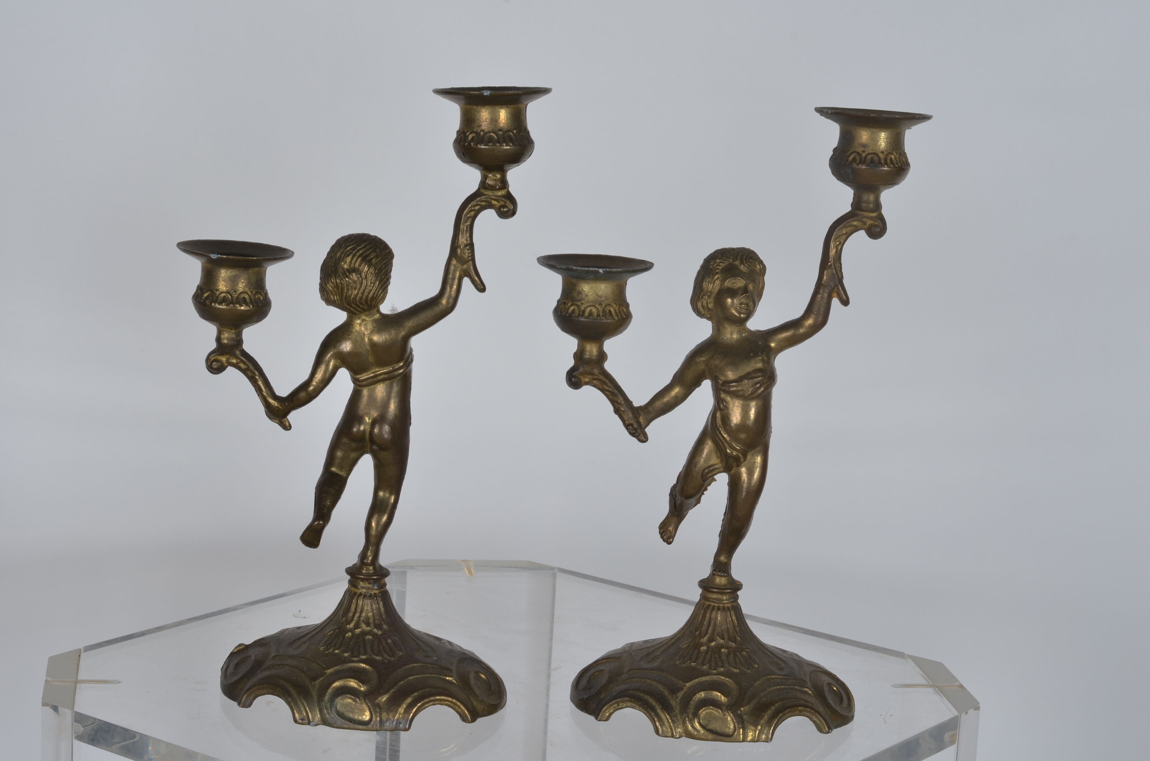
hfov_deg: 27.0
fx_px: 2391
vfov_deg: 18.1
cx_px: 575
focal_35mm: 75
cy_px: 380
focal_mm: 50
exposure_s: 1/125
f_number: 14
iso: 100
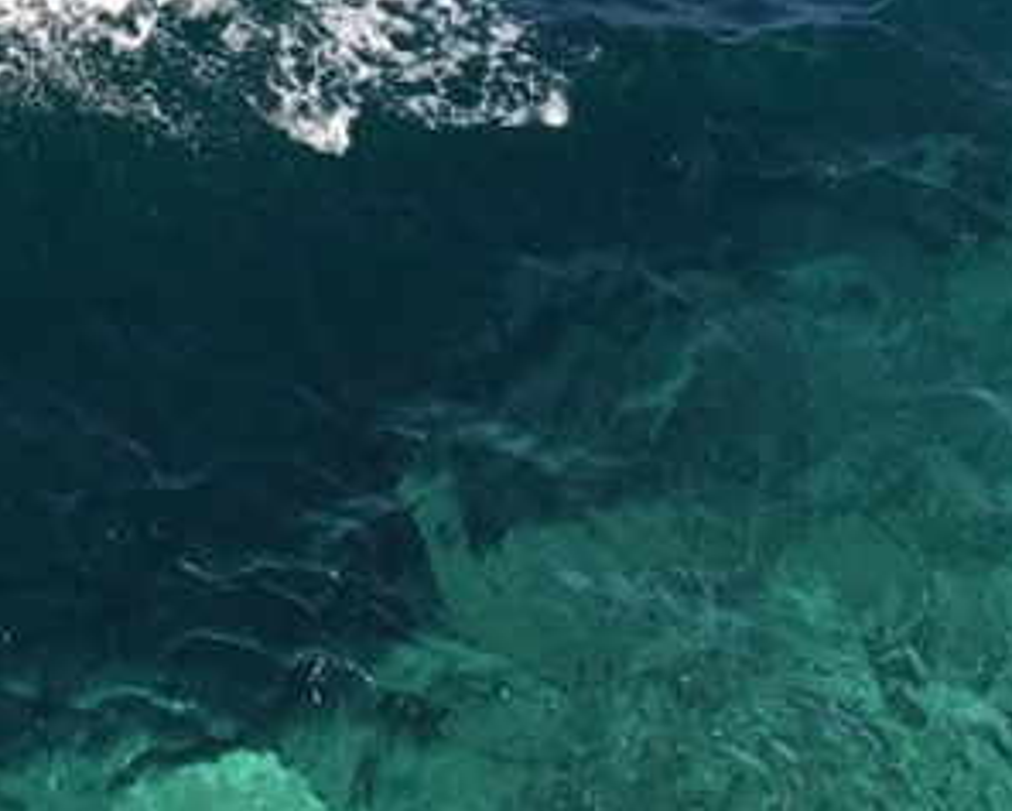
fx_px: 2936
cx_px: -390
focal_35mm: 98
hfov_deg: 18.0
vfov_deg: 14.7
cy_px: -387
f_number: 2.2
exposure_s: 1/651
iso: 25
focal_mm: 4.15
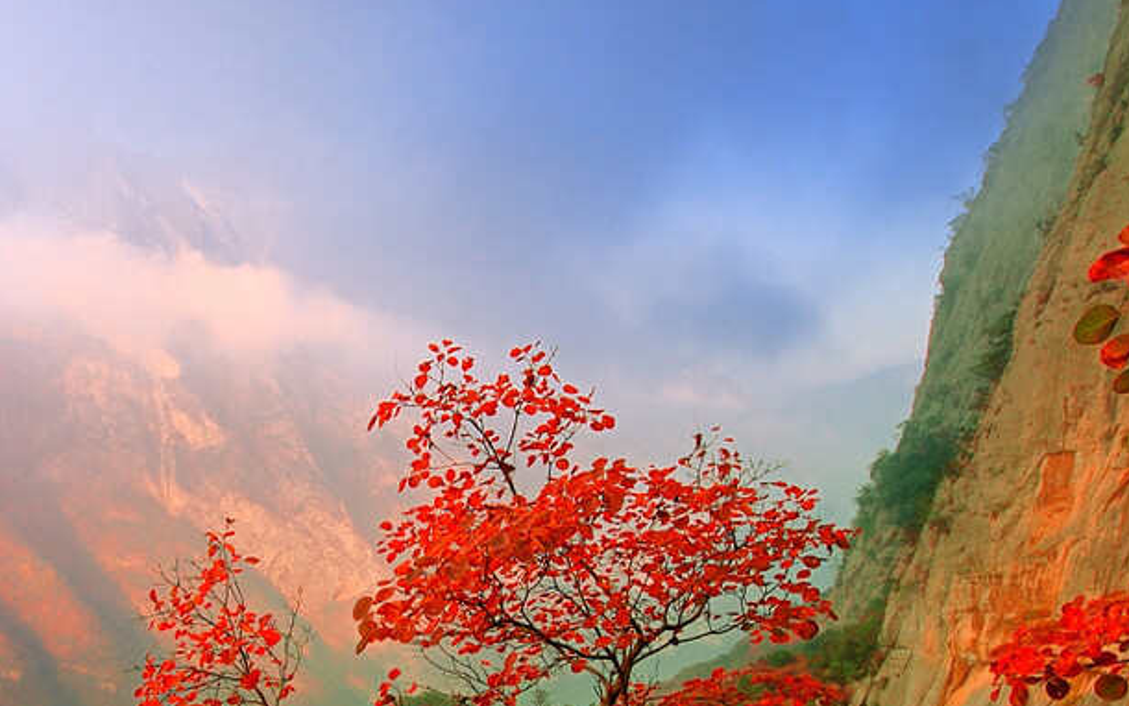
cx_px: 353
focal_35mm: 30
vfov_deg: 38.7
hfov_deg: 61.0
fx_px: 923
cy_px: 644
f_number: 11
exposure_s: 1/40
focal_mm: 10
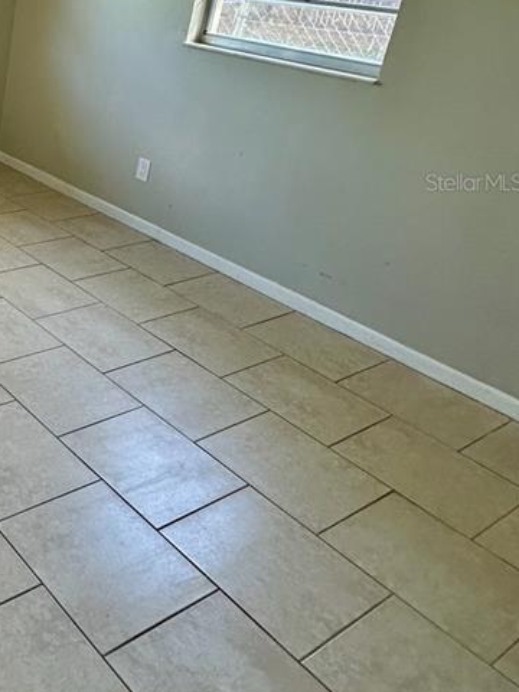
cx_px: -121
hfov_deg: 32.6
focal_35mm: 35
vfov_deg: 50.7
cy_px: 182
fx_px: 700
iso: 100
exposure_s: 1/99
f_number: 2.2
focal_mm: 2.22
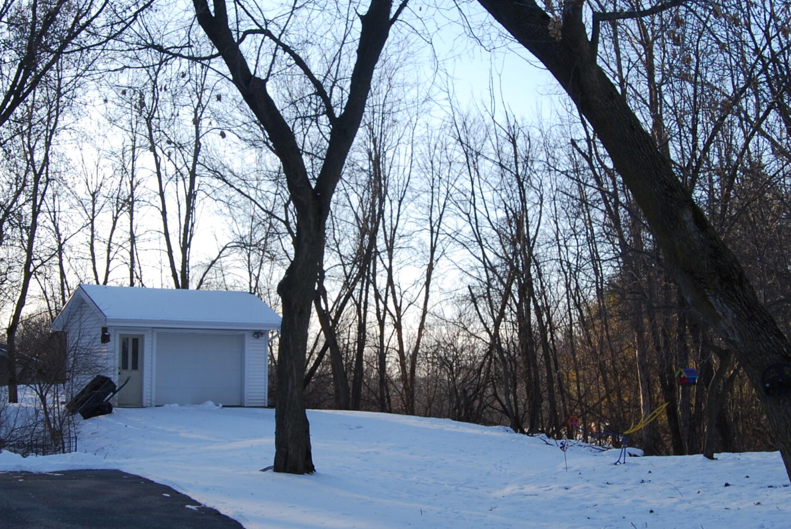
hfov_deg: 33.9
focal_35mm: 59
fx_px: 1298
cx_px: 410
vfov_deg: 23.0
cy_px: 227
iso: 100
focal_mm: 18
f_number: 6.3
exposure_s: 1/160
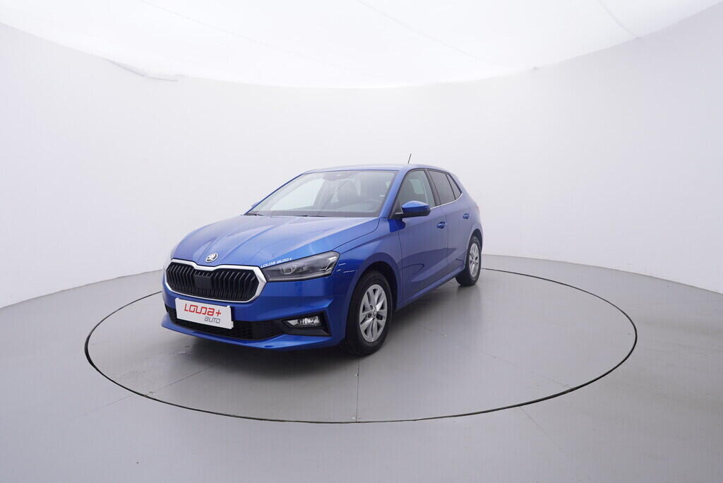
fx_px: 452
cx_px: 362
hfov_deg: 77.3
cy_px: 242
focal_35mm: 22
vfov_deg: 56.2
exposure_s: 1/80
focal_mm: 15
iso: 200
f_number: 5
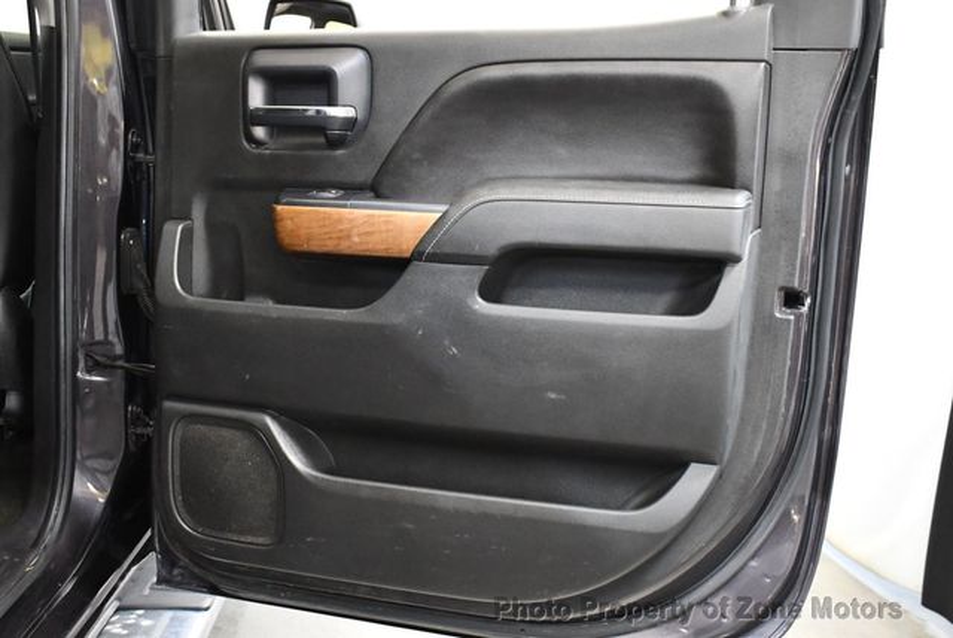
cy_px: 319
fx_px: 1113
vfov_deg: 32.0
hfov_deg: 46.4
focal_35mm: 42
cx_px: 476
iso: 4000
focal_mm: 21
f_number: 3.8
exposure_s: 1/60
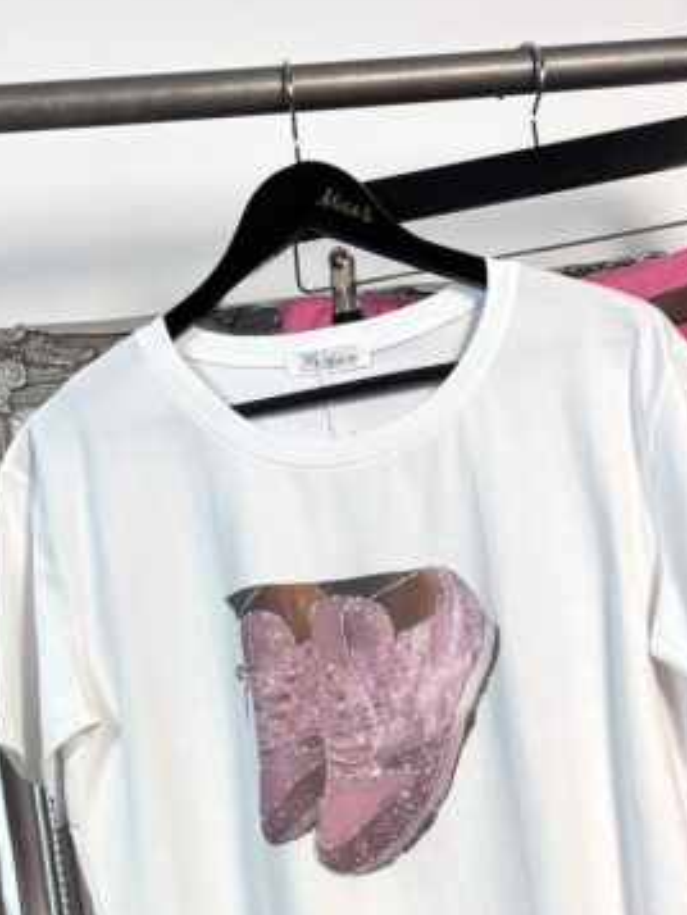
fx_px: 1322
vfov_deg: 35.7
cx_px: 340
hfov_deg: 29.1
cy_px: 839
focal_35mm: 50
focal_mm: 5.96
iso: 50
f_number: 1.6
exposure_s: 1/100
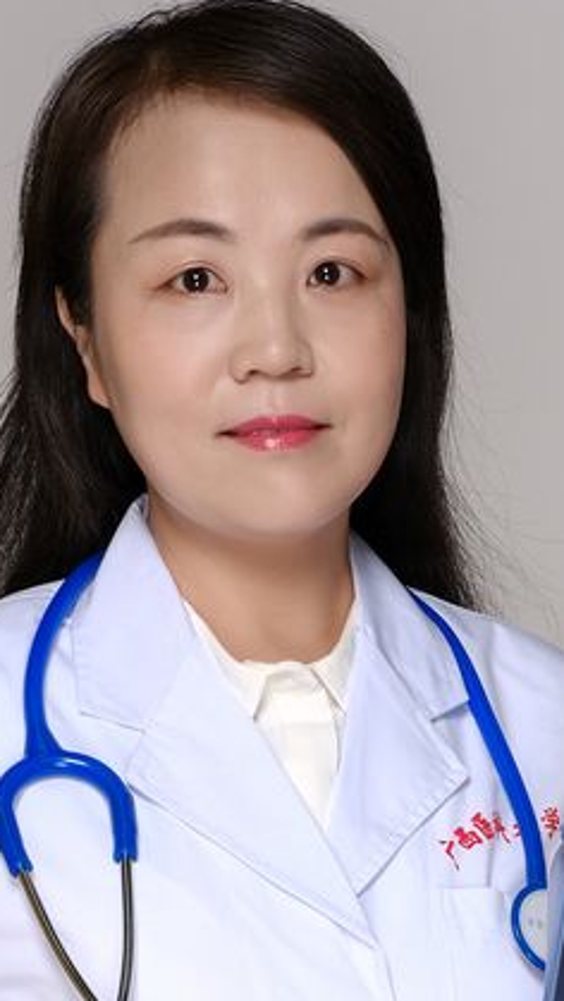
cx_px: 292
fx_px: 6693
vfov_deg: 8.4
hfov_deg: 4.8
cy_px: 1292
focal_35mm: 252
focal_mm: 56
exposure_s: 1/160
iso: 250
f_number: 5
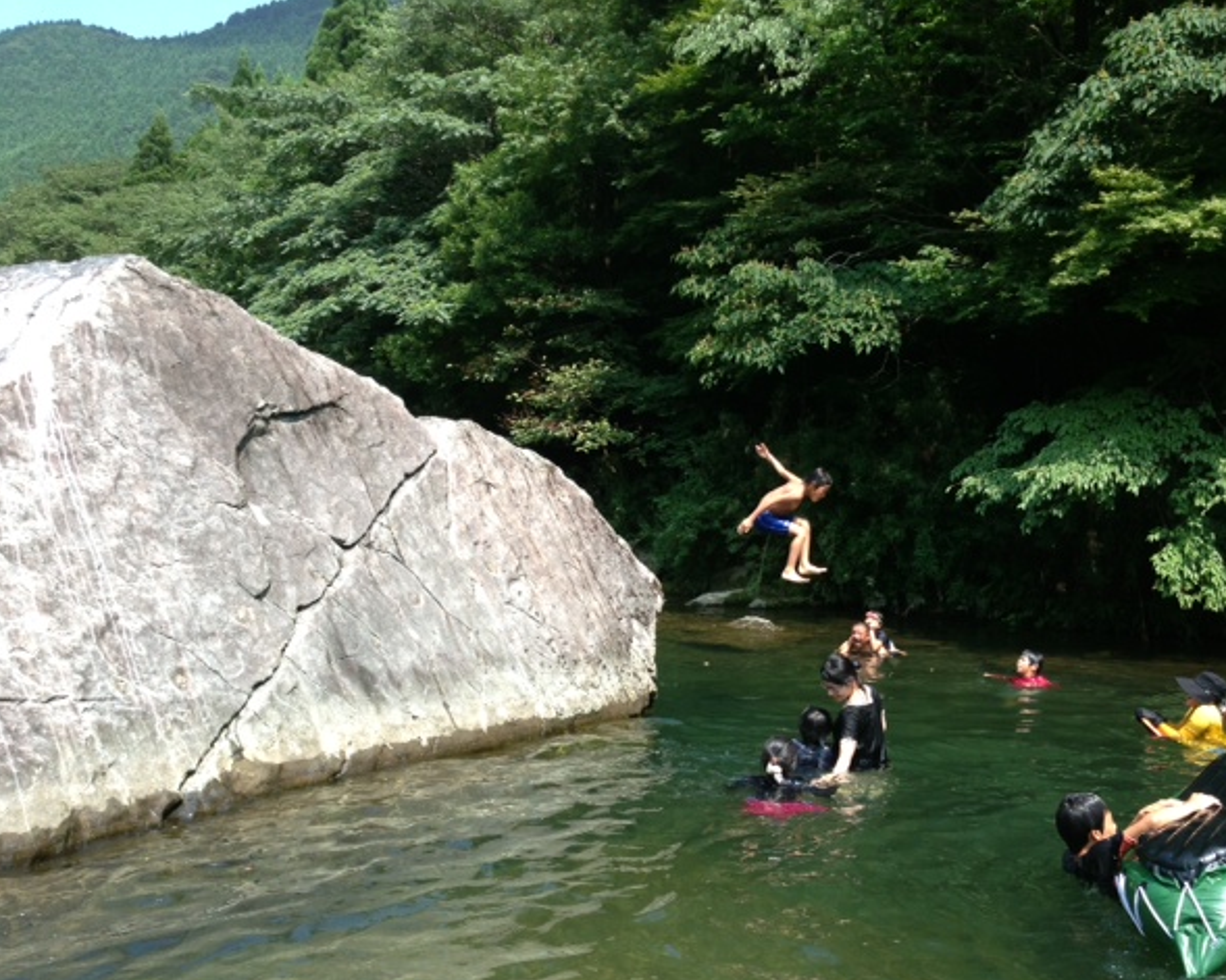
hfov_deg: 51.5
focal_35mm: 35
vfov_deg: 42.2
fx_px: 1270
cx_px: 647
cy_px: 491
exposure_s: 1/686
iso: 64
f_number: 2.4
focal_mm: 4.13
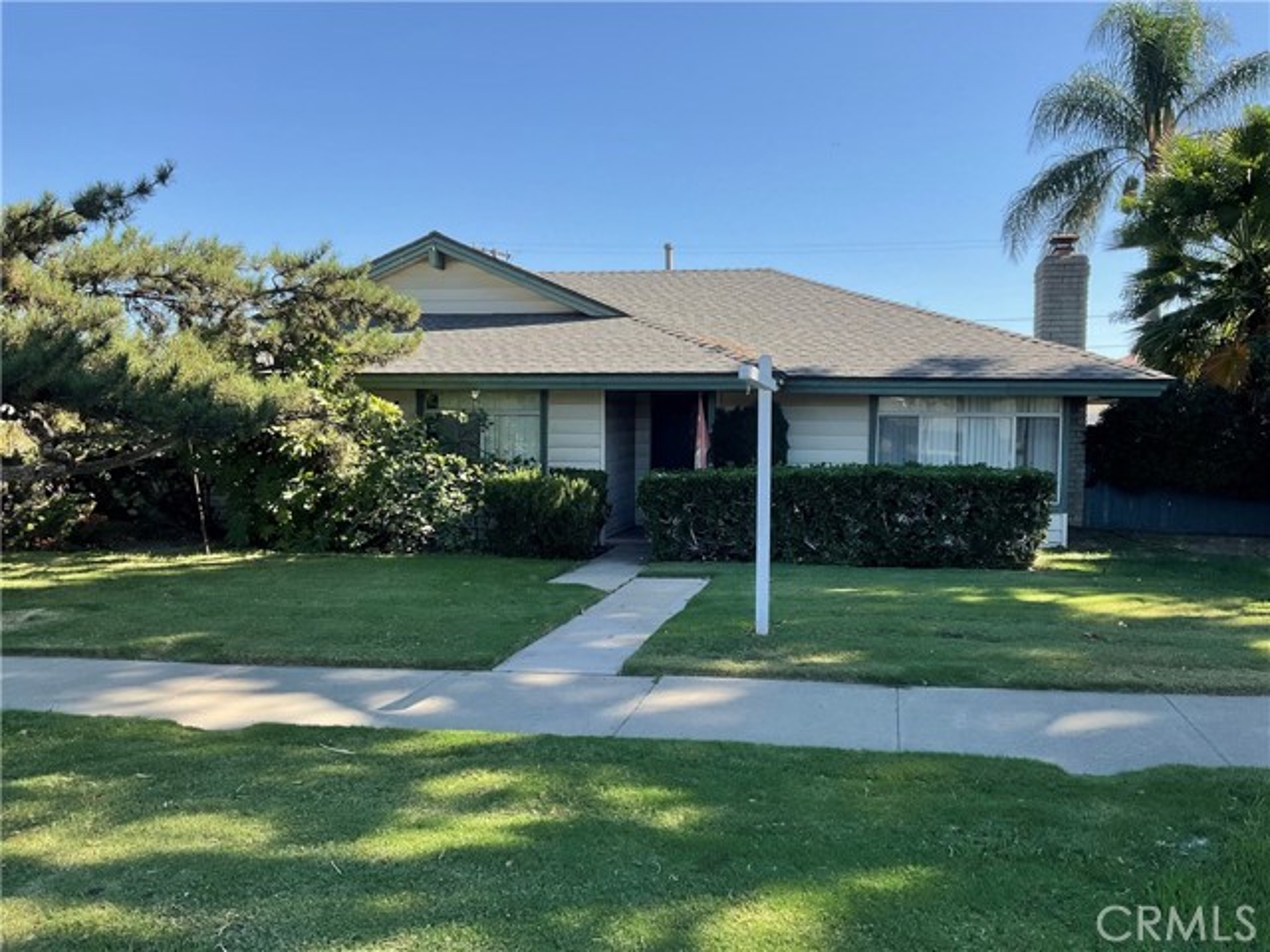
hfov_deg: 61.7
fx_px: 1064
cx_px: 635
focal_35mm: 29
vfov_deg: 48.2
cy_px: 476
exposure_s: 1/898
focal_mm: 3
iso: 16
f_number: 1.8
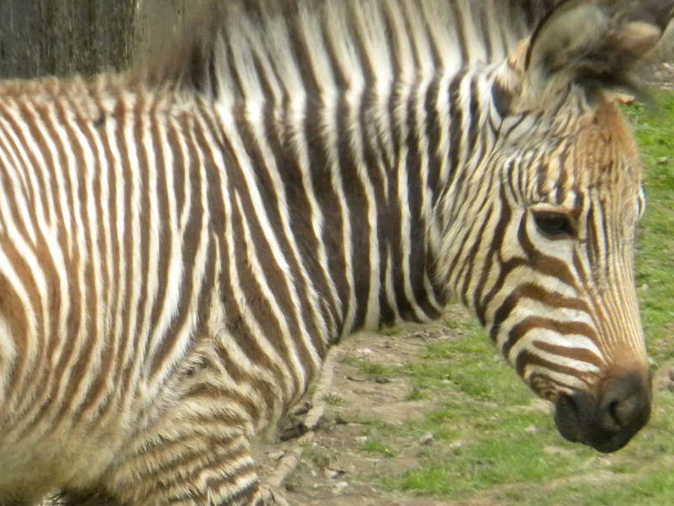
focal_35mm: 559
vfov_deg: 2.7
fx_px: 10884
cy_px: 427
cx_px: 181
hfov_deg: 3.5
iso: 400
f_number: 5.4
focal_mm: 50.4
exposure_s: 1/447
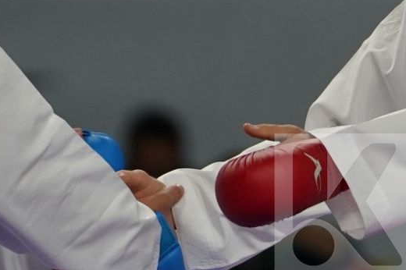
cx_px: 347
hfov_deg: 2.0
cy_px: -73
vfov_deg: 1.3
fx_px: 11710
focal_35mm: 1039
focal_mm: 200
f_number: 2.8
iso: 800
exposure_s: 1/1000
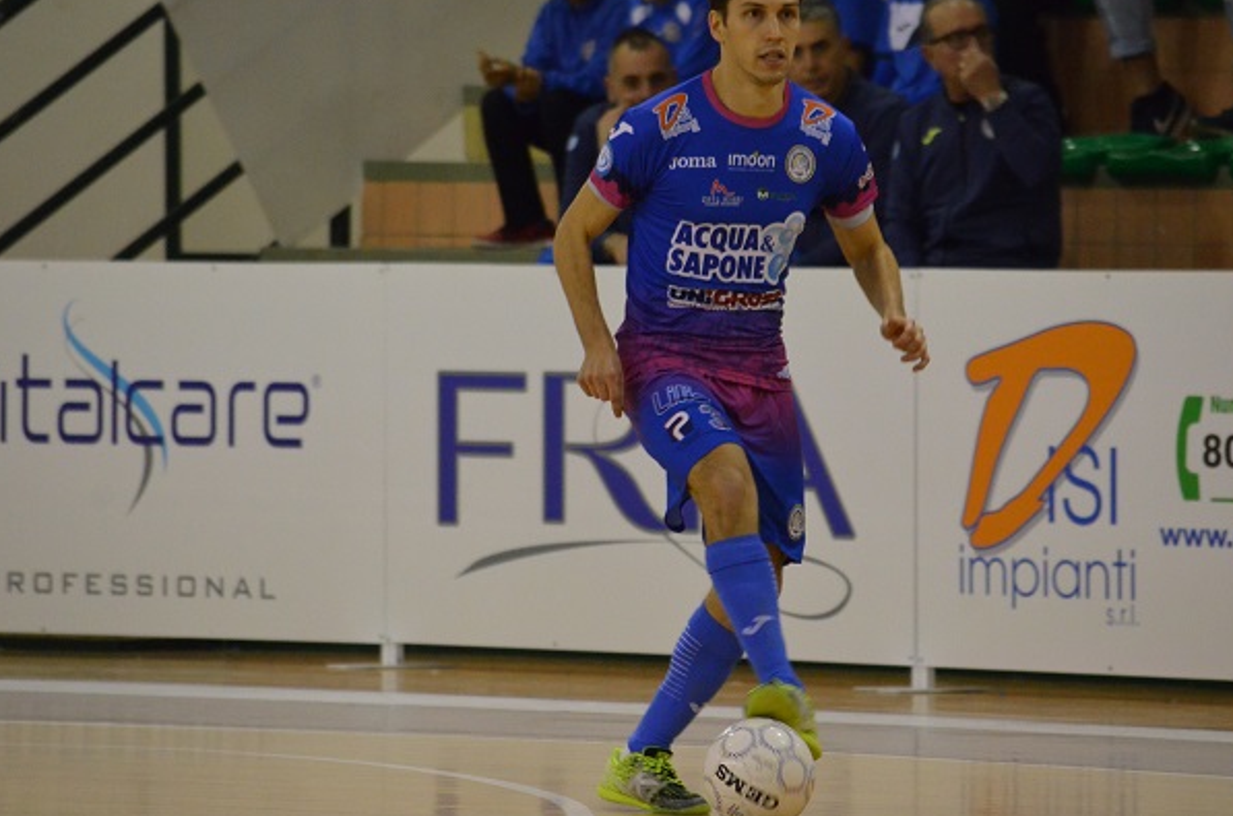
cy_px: 382
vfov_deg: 3.5
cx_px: 646
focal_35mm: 392
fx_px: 13394
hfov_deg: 5.3
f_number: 5.3
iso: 4000
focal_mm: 240
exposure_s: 1/320
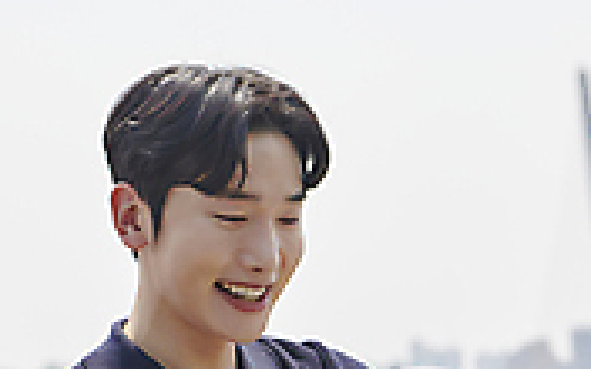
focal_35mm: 194
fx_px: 3125
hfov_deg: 10.8
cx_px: 296
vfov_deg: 6.8
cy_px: 225
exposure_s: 1/800
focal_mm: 70
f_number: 4.5
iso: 160
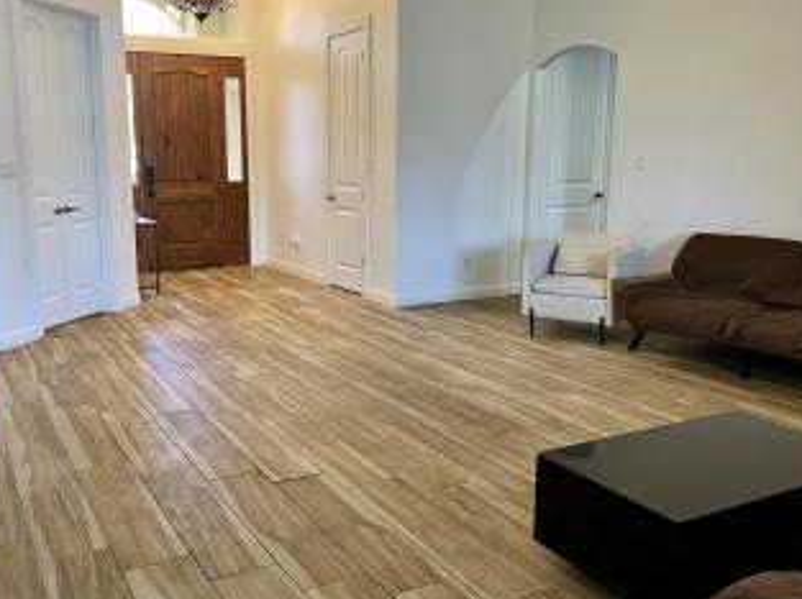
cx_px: 320
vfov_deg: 44.1
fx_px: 741
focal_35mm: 32
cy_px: 294
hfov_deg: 56.4
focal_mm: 5.1
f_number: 1.6
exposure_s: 1/60
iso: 100
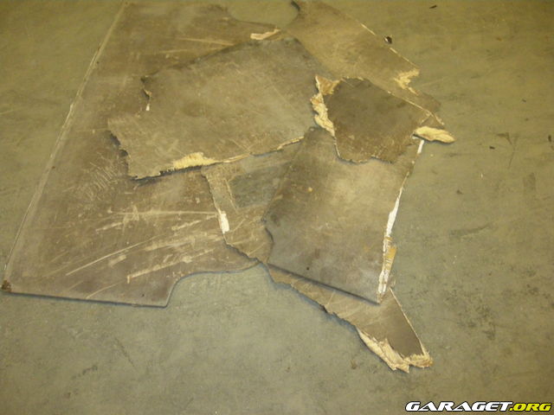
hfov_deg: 52.6
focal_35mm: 35
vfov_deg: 40.7
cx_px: 277
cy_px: 208
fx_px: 560
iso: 400
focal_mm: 5.7
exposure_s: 1/22.6
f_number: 2.8
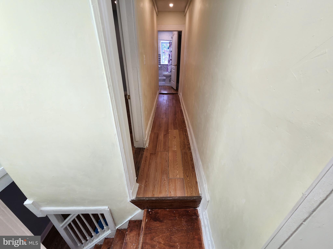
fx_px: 125
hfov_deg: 106.2
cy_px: 124
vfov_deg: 89.9
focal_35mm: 13
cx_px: 166
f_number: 2.2
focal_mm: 2.2
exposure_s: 1/60
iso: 64
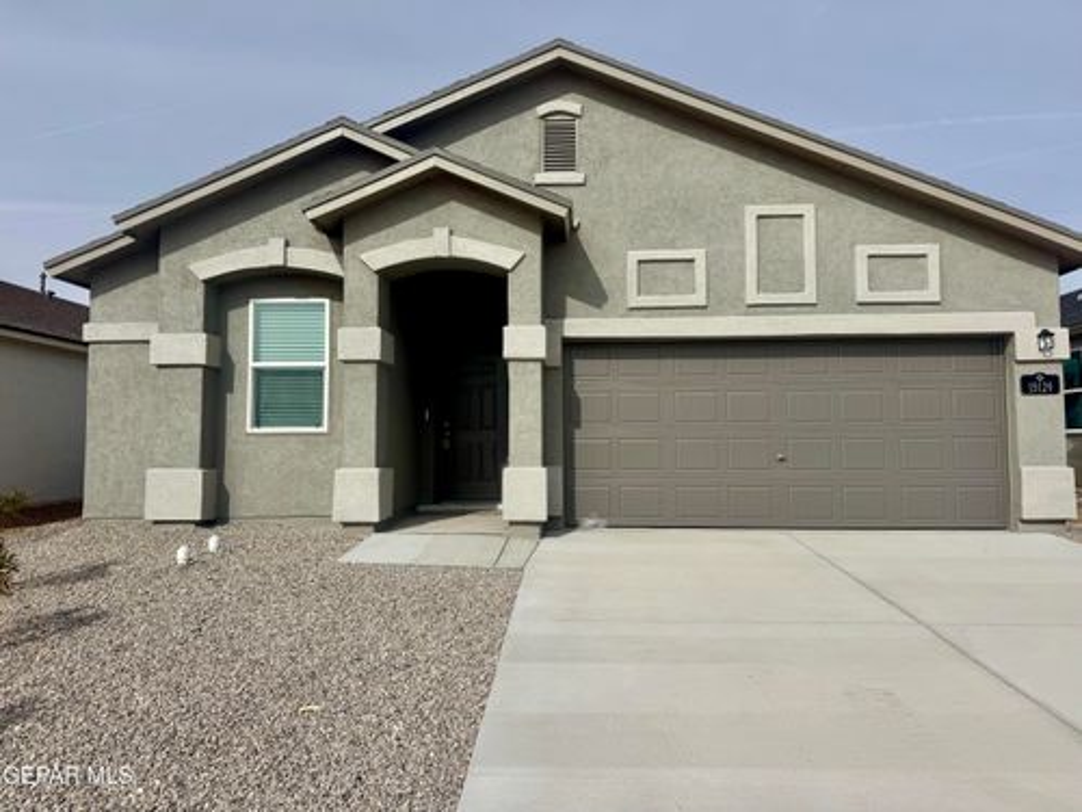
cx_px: 541
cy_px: 406
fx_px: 750
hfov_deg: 71.6
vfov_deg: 56.8
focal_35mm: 24
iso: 80
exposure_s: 1/9009
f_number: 1.78
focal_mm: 6.76
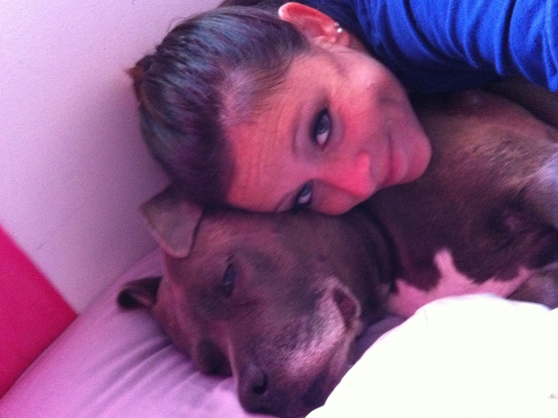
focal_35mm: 36
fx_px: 580
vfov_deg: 39.7
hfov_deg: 51.3
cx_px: 276
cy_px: 206
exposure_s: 1/15
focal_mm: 3.85
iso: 640
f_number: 2.8
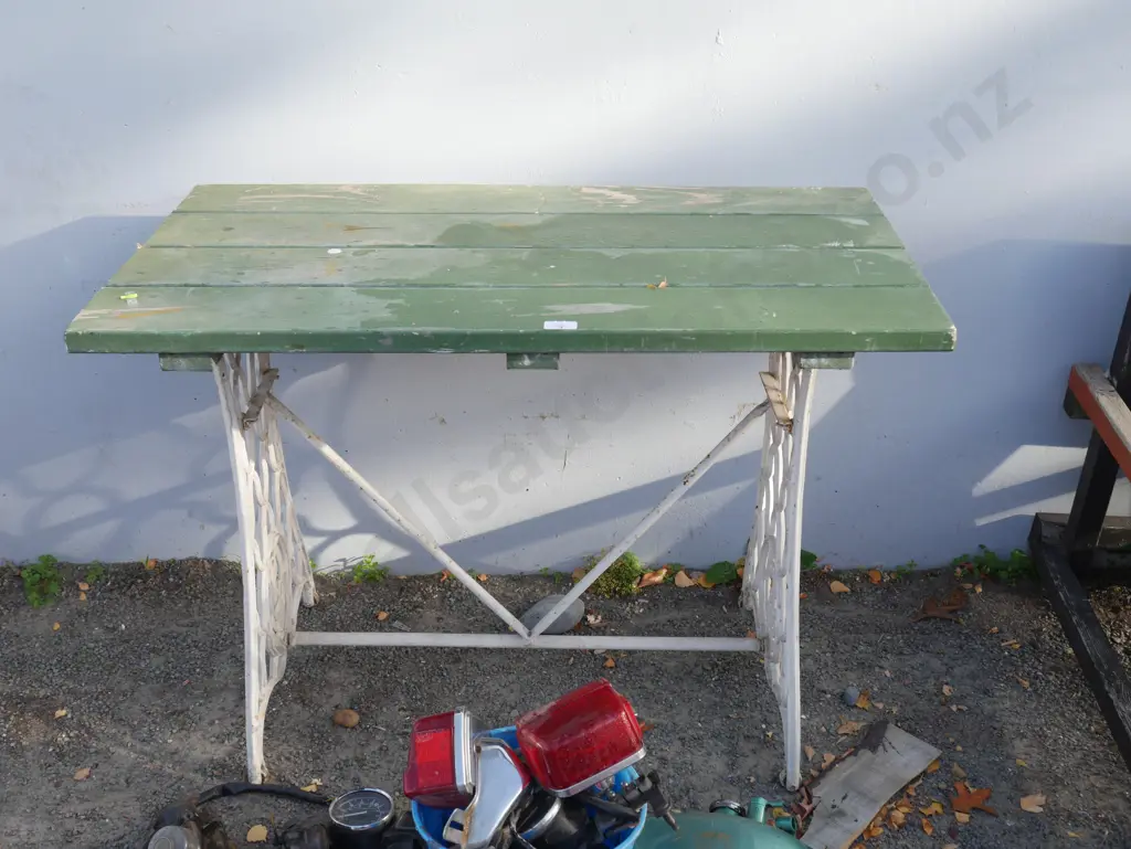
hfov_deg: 49.0
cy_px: 424
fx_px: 1242
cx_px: 566
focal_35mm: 38
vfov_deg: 37.8
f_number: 5.6
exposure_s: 1/160
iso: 200
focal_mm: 19
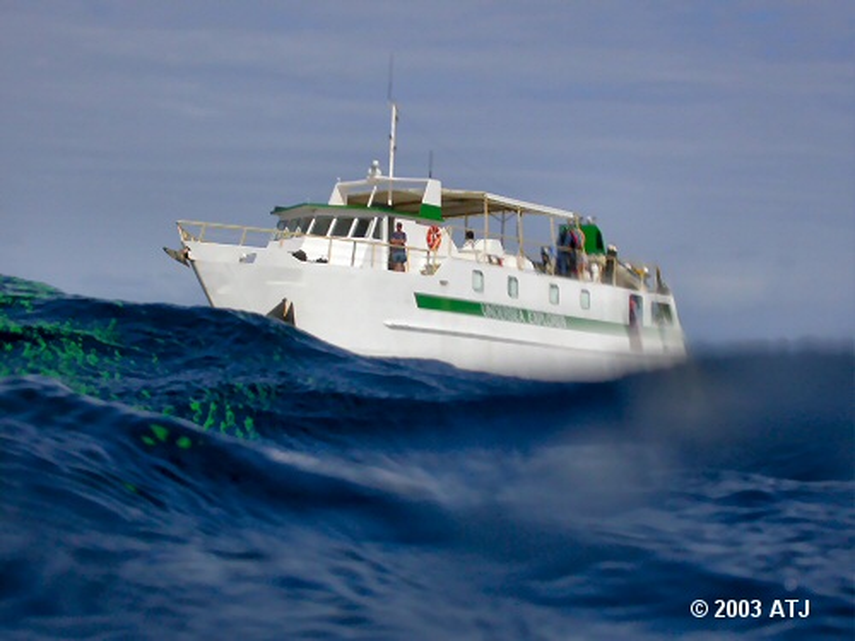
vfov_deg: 17.6
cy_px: 320
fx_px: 2075
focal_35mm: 84
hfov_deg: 23.3
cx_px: 428
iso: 100
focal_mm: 17.5
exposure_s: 1/1089
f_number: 7.3
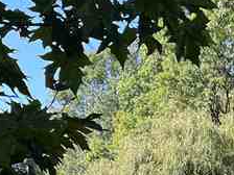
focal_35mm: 139
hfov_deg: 13.8
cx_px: 278
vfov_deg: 9.8
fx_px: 940
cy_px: 364
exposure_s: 1/797
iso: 50
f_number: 1.5
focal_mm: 5.7
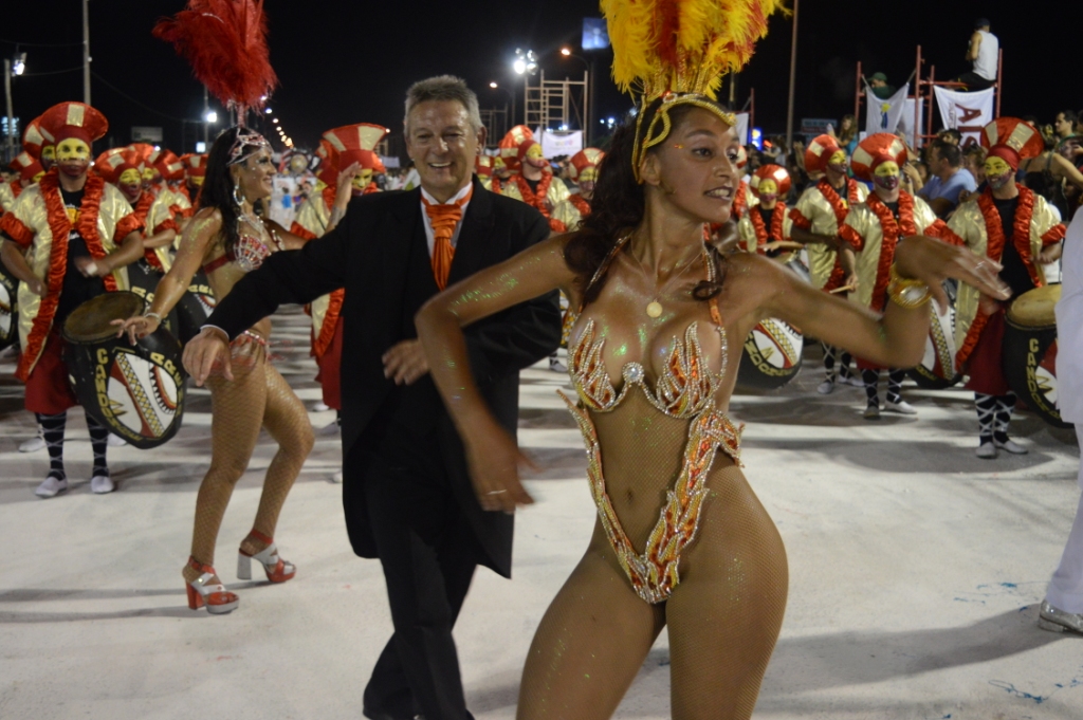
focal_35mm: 42
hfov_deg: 46.4
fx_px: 1262
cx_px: 542
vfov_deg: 31.8
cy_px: 360
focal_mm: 28
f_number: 4.5
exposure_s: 1/125
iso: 1600
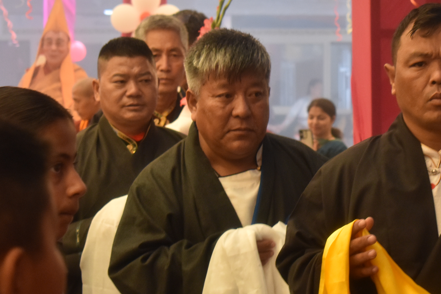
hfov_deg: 12.3
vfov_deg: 8.3
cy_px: 151
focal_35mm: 166
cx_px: 400
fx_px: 2033
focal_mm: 55
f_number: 5.6
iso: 1000
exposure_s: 1/125
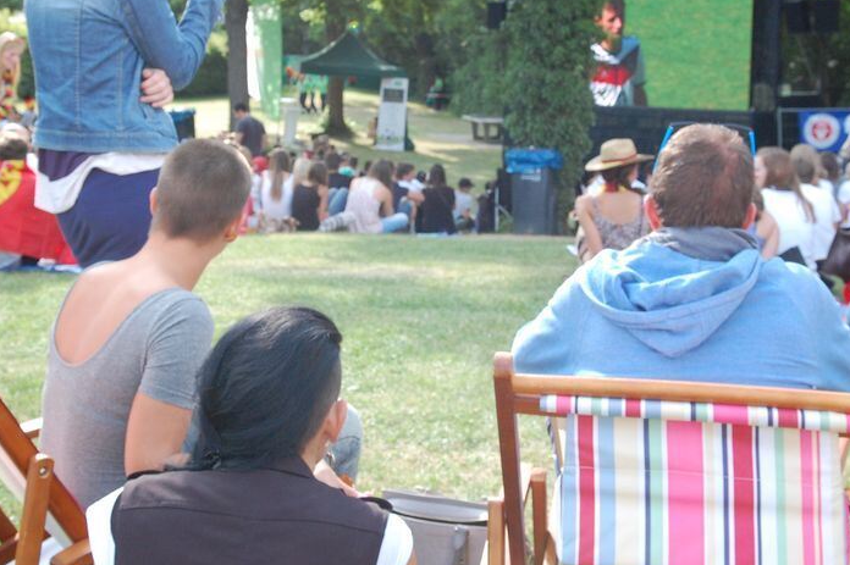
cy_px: 180
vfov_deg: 24.0
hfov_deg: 35.7
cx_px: 412
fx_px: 1321
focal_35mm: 56
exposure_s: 1/250
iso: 800
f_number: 8
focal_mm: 26
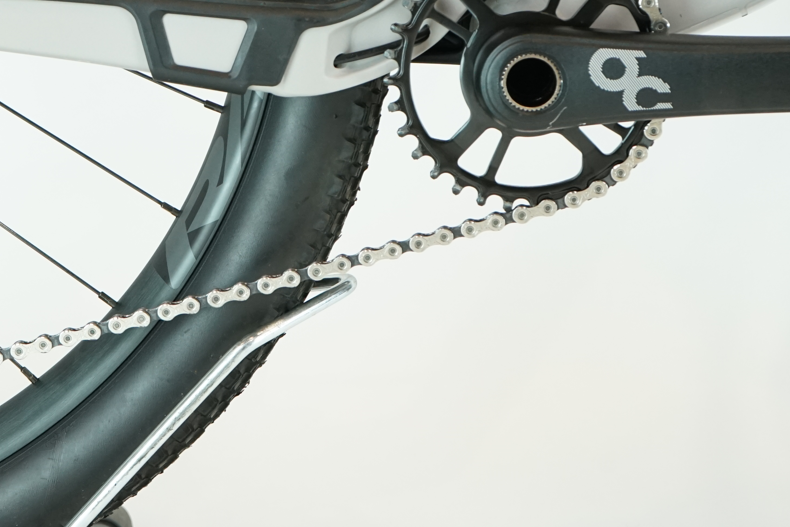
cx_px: 189
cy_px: 12
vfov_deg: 12.7
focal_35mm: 107
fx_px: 2348
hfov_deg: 19.0
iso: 1600
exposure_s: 1/200
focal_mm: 52
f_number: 5.6
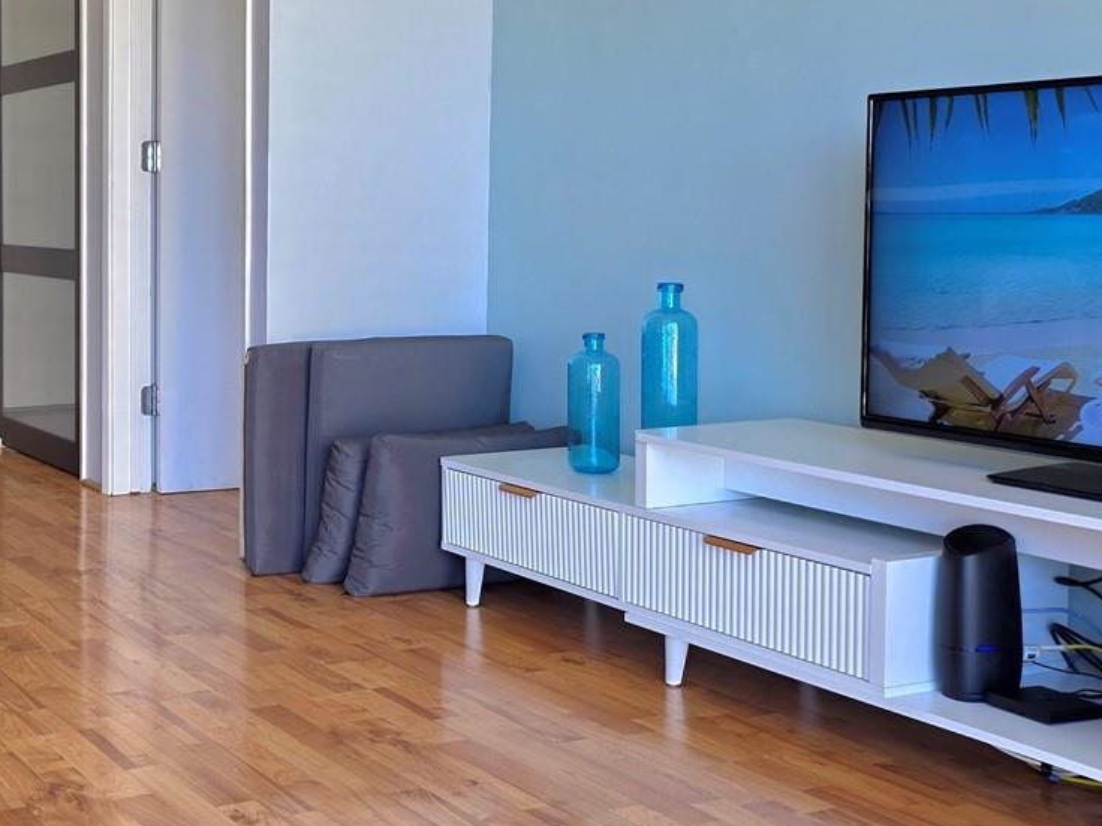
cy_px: 320
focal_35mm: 50
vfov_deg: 29.0
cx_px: 115
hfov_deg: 35.9
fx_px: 1592
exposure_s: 1/120
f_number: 1.7
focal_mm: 6.25
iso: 80
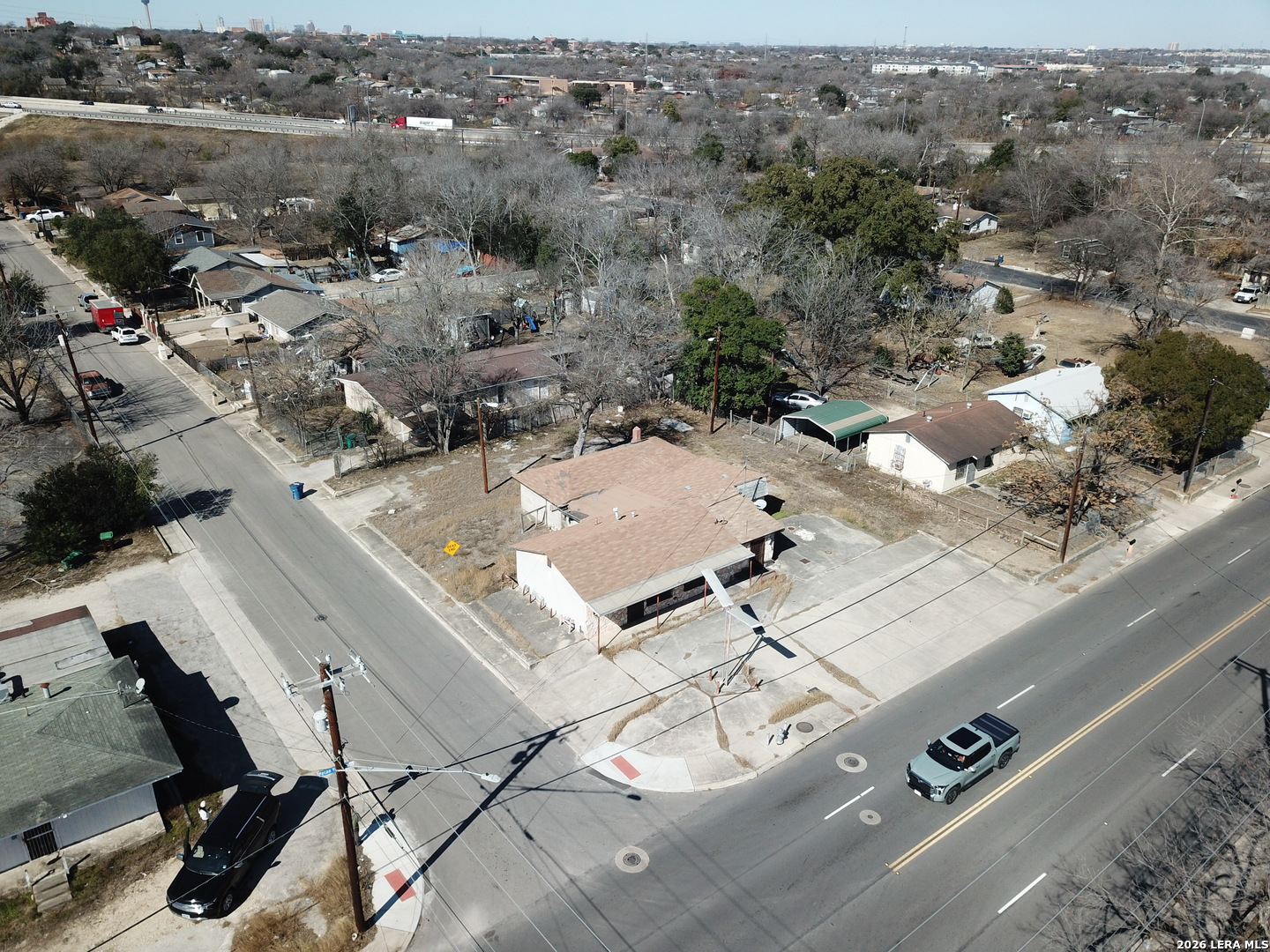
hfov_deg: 67.3
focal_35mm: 26
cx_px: 635
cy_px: 476
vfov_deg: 53.1
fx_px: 954
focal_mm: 4.73
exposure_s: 1/1600
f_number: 2.2
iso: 100
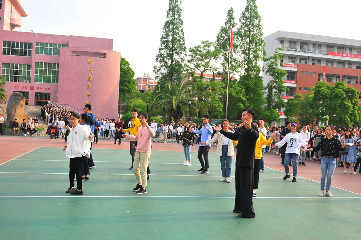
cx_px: 180
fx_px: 361
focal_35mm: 36
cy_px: 120
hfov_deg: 53.2
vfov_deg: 36.8
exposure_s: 1/800
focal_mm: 24
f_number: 2.8
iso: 200
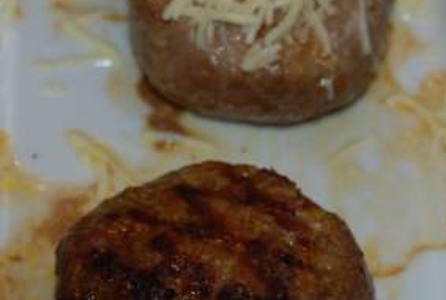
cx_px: 202
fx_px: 1631
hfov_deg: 15.6
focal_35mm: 131
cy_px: 96
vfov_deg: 10.5
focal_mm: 31
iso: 400
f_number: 4.2
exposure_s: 1/60
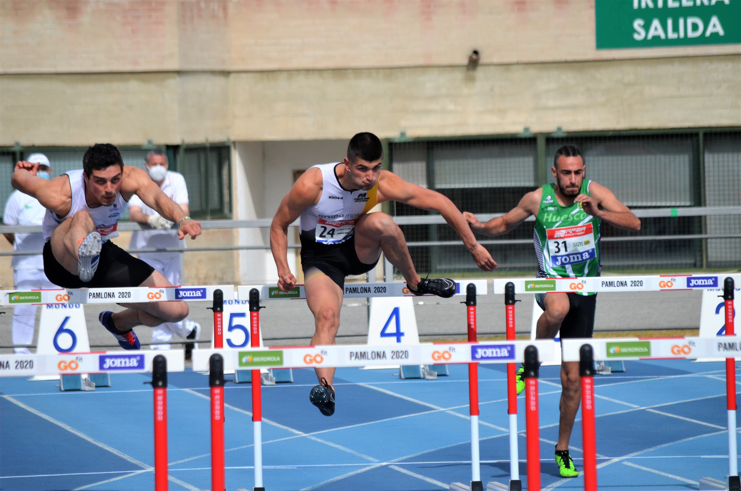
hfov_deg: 6.9
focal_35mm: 300
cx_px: 370
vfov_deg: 4.6
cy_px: 246
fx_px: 6162
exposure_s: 1/2000
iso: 400
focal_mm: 200
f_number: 8
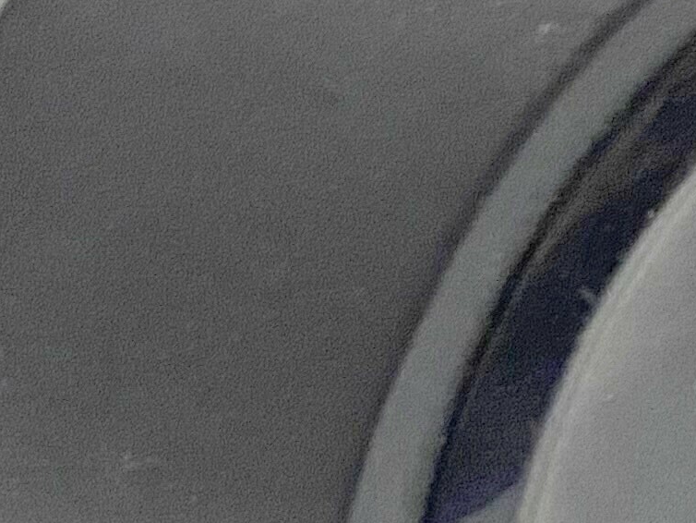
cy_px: 266
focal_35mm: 139
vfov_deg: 10.7
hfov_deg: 13.5
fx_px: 2796
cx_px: 988
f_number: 1.8
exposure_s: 1/50
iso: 200
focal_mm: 4.25
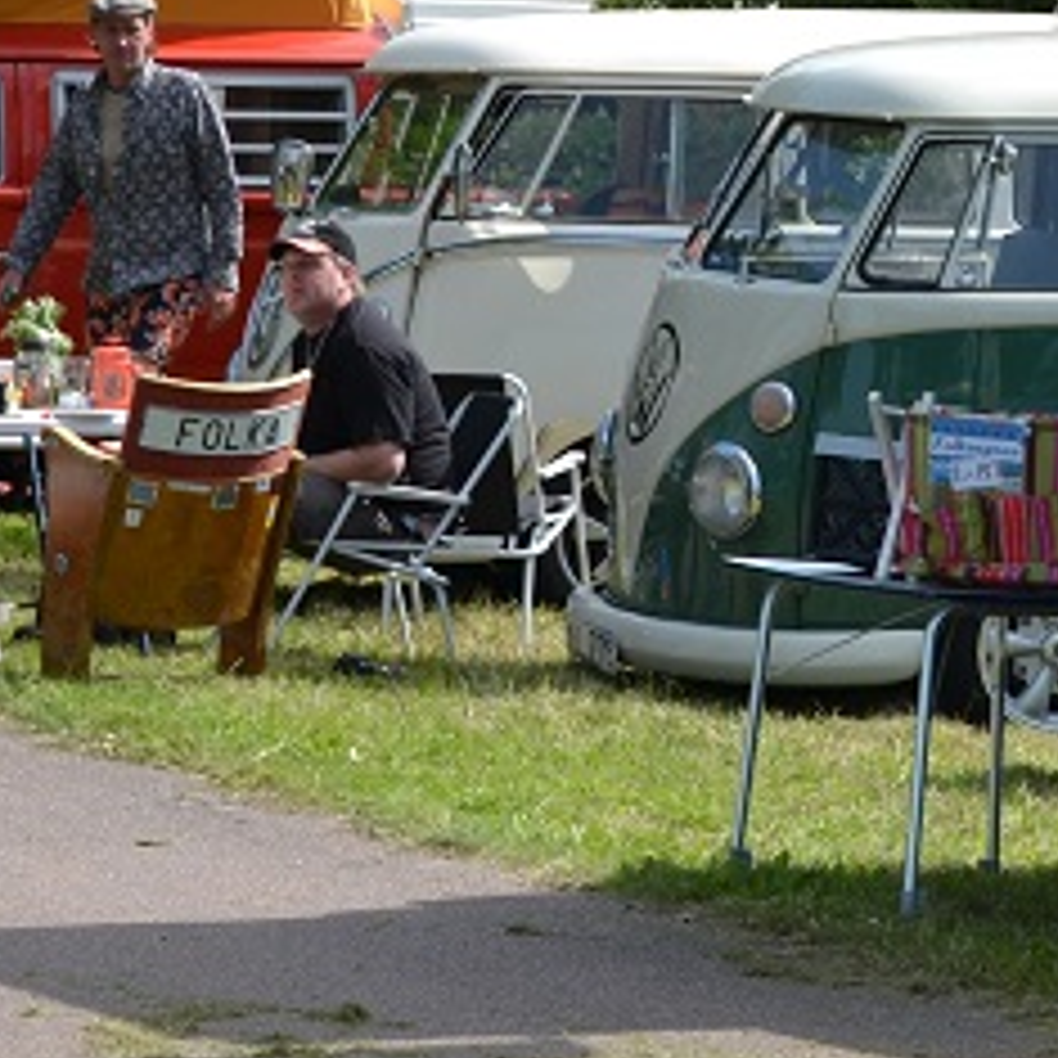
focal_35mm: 276
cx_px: 1198
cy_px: 110
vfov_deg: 6.3
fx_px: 9532
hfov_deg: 6.3
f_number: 7.1
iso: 100
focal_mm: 55
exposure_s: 1/200
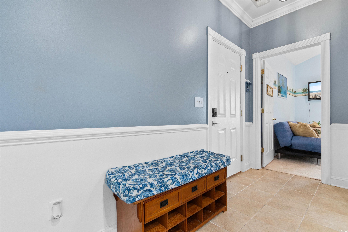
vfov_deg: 73.7
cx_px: 174
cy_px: 116
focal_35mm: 16
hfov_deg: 96.7
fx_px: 155
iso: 100
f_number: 4.8
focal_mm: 11
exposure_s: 1
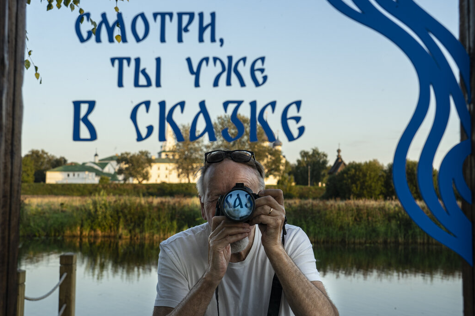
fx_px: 567
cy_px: 169
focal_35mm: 43
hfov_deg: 45.4
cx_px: 219
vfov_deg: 31.2
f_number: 6.3
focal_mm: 37
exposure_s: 1/125
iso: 200
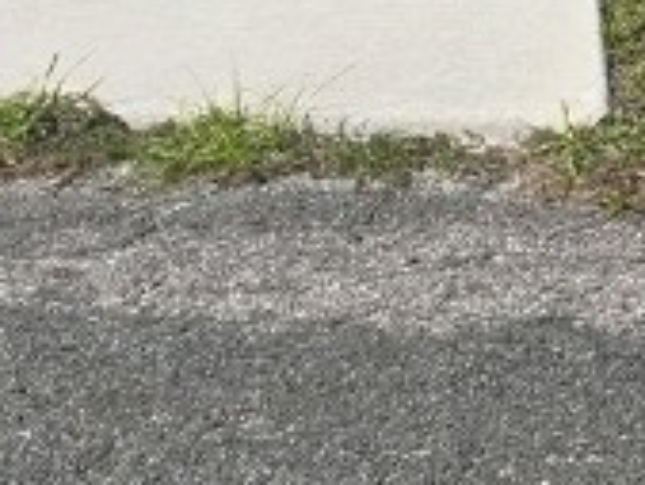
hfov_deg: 11.3
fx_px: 2592
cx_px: 1656
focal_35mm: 139
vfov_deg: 8.9
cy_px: -939
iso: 12
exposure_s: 1/897
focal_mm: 6.3
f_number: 1.7
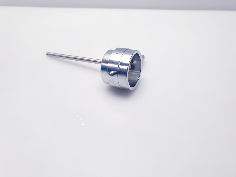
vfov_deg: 53.1
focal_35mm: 26
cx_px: 118
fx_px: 177
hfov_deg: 67.3
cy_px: 88
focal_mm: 4.3
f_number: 2.4
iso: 80
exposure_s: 1/50
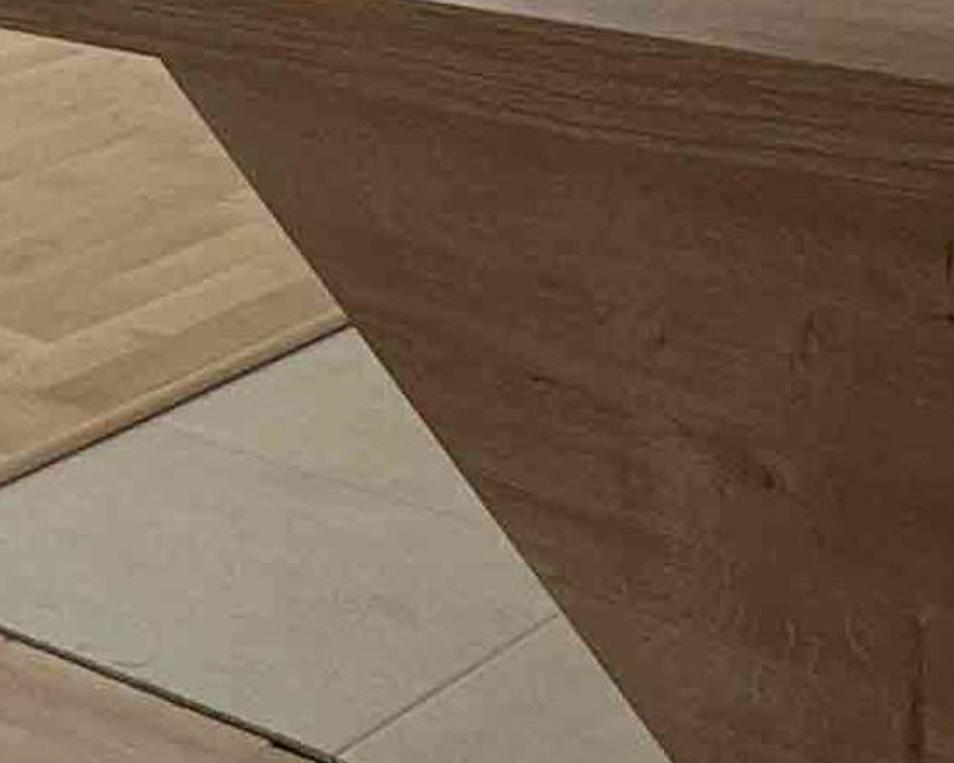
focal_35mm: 101
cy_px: -625
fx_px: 2852
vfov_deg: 13.6
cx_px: -692
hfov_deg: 16.4
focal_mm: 2.22
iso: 40
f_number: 2.2
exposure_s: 1/219
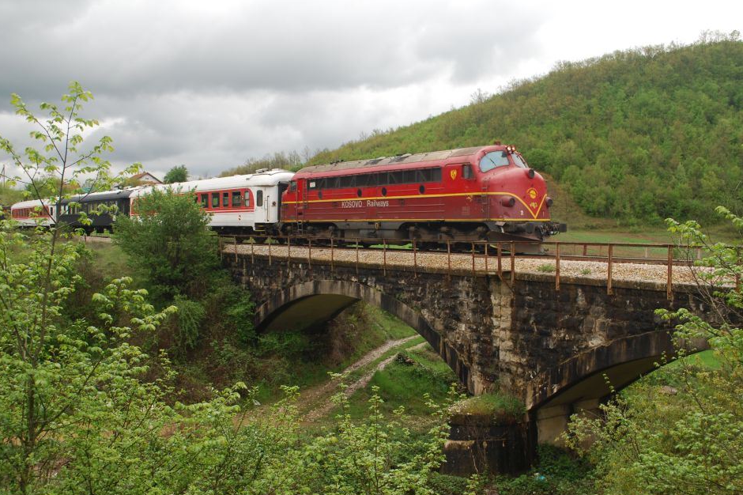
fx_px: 743
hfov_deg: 53.1
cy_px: 268
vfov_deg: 36.8
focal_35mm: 36
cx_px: 364
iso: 180
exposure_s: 1/125
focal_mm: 22
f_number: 5.6
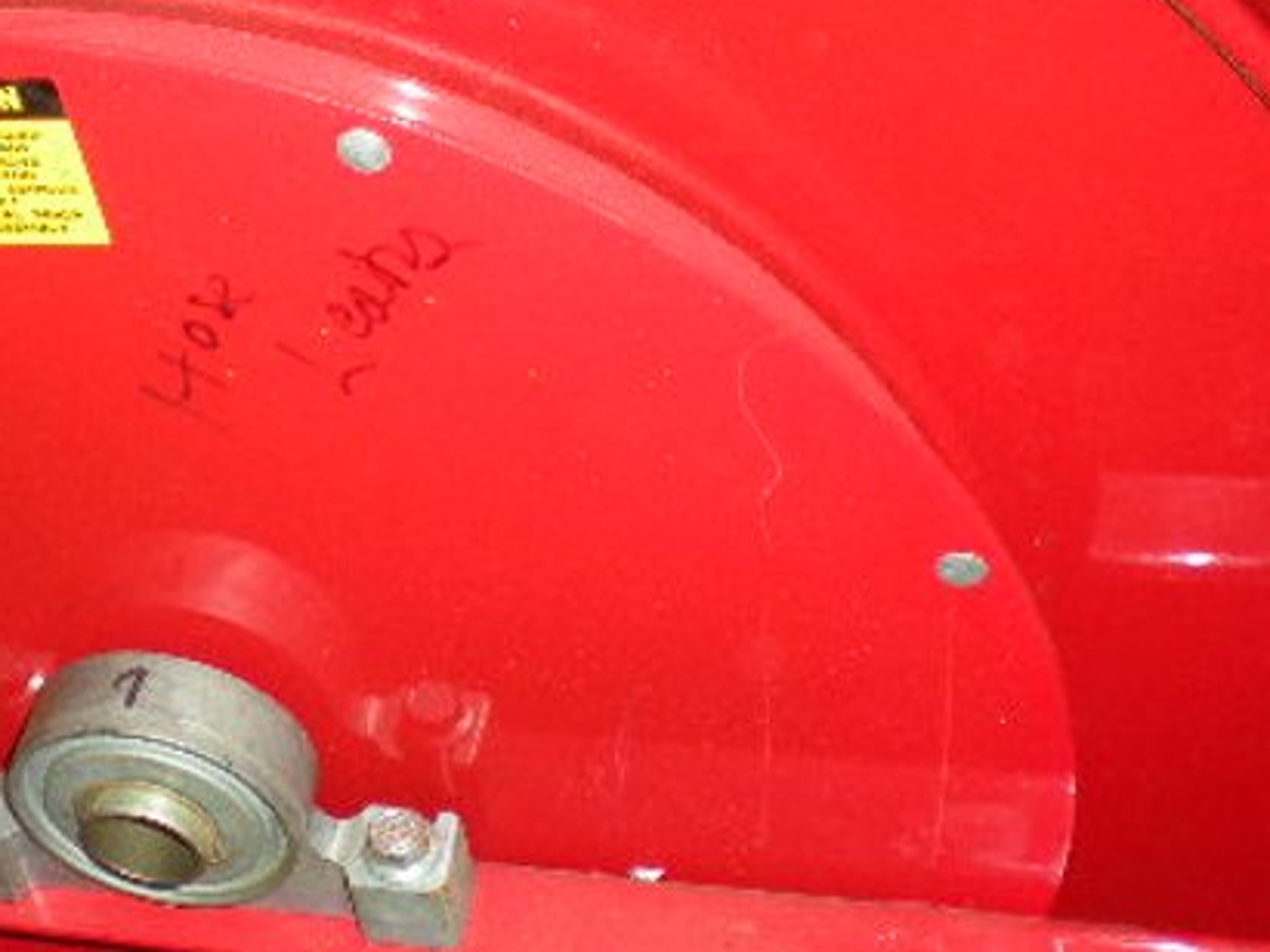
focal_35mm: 74
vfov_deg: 19.9
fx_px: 2714
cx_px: 281
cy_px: 389
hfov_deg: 25.9
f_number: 3.1
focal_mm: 6.3
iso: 99
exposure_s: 1/60
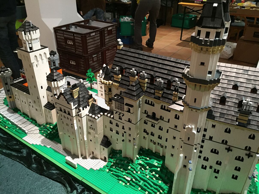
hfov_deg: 61.7
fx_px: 217
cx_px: 130
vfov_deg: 48.2
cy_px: 97
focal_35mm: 29
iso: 250
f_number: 2.2
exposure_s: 1/17
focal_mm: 4.15
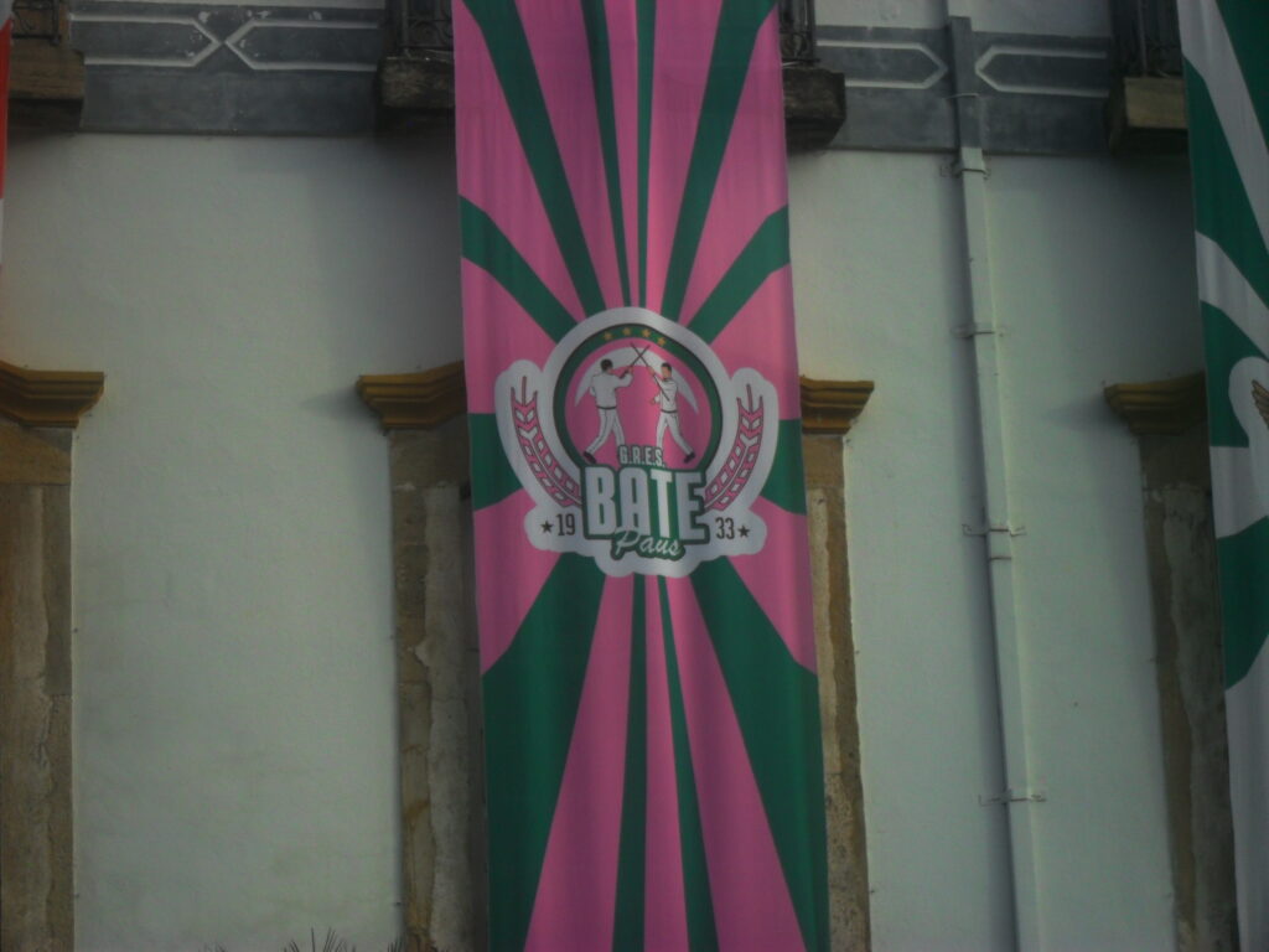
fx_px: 3849
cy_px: 476
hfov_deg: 18.7
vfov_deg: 14.1
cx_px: 634
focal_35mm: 105
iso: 100
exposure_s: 1/500
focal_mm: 18.9
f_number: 5.8
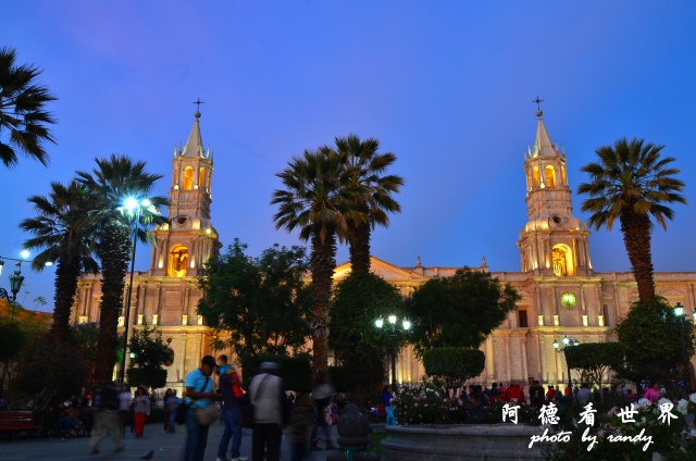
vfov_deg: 43.4
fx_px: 579
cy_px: 230
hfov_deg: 62.0
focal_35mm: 30
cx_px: 348
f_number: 11
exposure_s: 1/2.5
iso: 500
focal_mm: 20
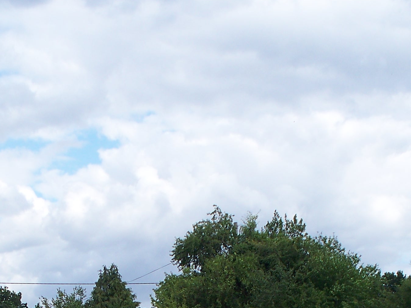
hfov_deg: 18.4
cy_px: 415
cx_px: 185
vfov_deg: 13.3
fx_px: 1270
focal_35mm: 107
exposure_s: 1/640
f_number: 2.8
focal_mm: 7.54
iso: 64
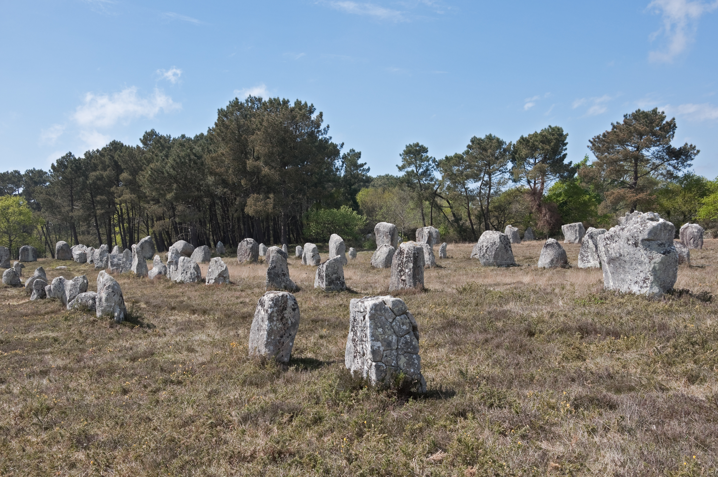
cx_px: 359
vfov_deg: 35.4
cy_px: 238
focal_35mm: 38
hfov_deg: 51.3
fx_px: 747
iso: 200
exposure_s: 1/250
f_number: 10
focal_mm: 25
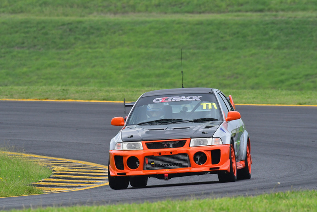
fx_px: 5549
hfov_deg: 3.3
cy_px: 106
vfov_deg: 2.2
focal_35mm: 630
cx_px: 158
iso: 1000
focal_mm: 420
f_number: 10
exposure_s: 1/640
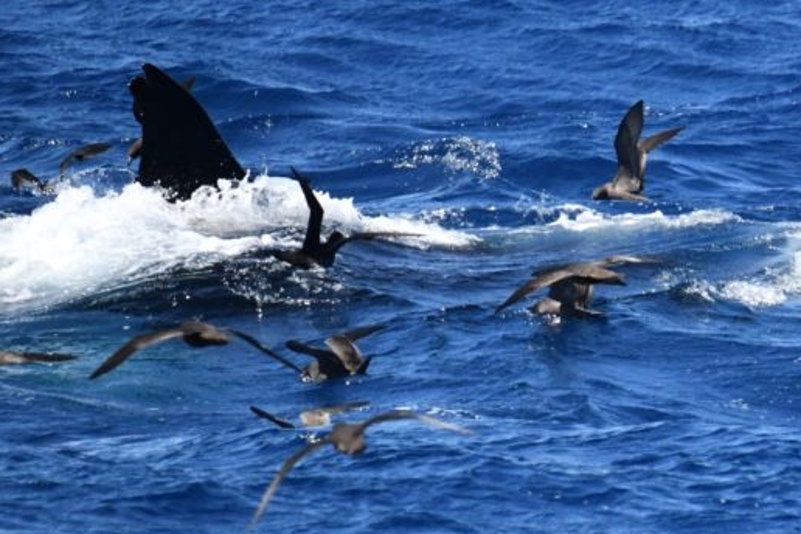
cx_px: 593
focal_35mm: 931
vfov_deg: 1.5
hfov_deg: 2.2
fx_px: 20713
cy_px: 192
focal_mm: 600
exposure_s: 1/8000
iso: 2200
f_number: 6.3
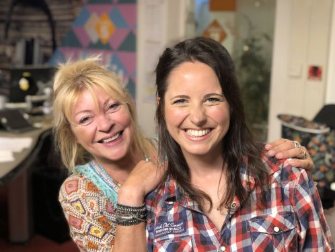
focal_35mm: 52
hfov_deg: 36.8
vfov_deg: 28.1
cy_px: 126
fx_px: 504
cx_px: 168
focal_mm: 6
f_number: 2.4
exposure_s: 1/50
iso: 100
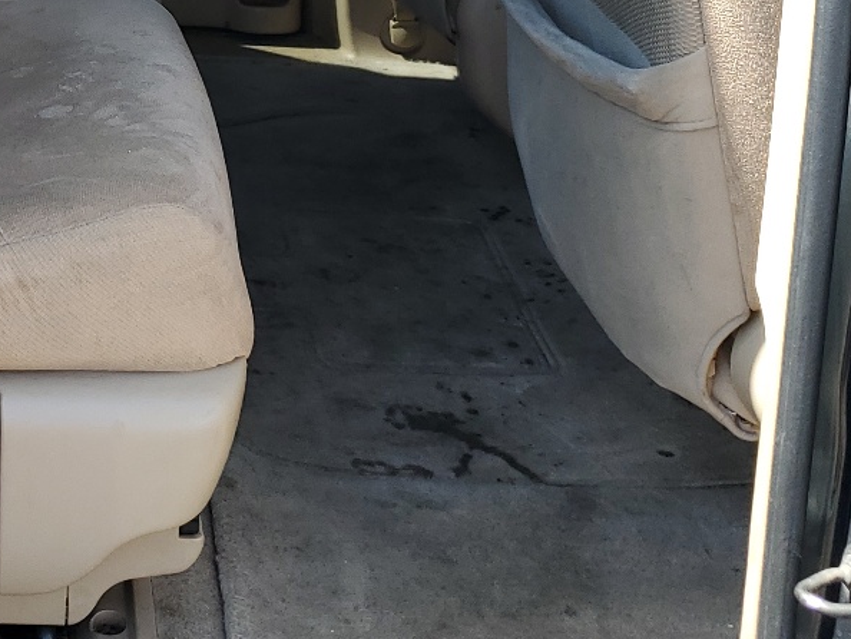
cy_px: 9
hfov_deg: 26.7
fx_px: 1722
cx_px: 72
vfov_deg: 20.4
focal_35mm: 70
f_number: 1.5
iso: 50
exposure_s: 1/455
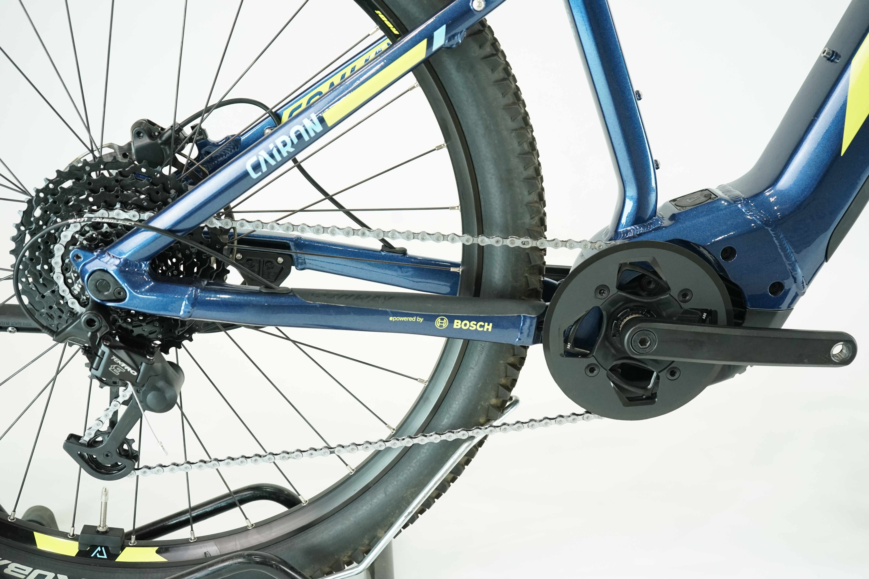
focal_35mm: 41
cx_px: 434
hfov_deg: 47.4
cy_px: 290
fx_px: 990
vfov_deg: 32.6
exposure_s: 1/200
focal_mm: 41
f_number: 5.6
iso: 2500
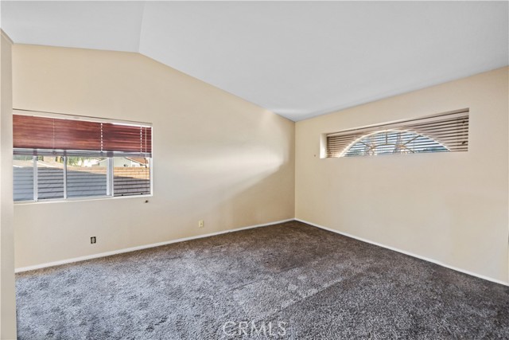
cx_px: 254
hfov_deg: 104.2
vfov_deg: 81.2
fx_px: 198
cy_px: 170
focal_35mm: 14
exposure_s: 1/25
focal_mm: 14
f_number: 8
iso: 1000
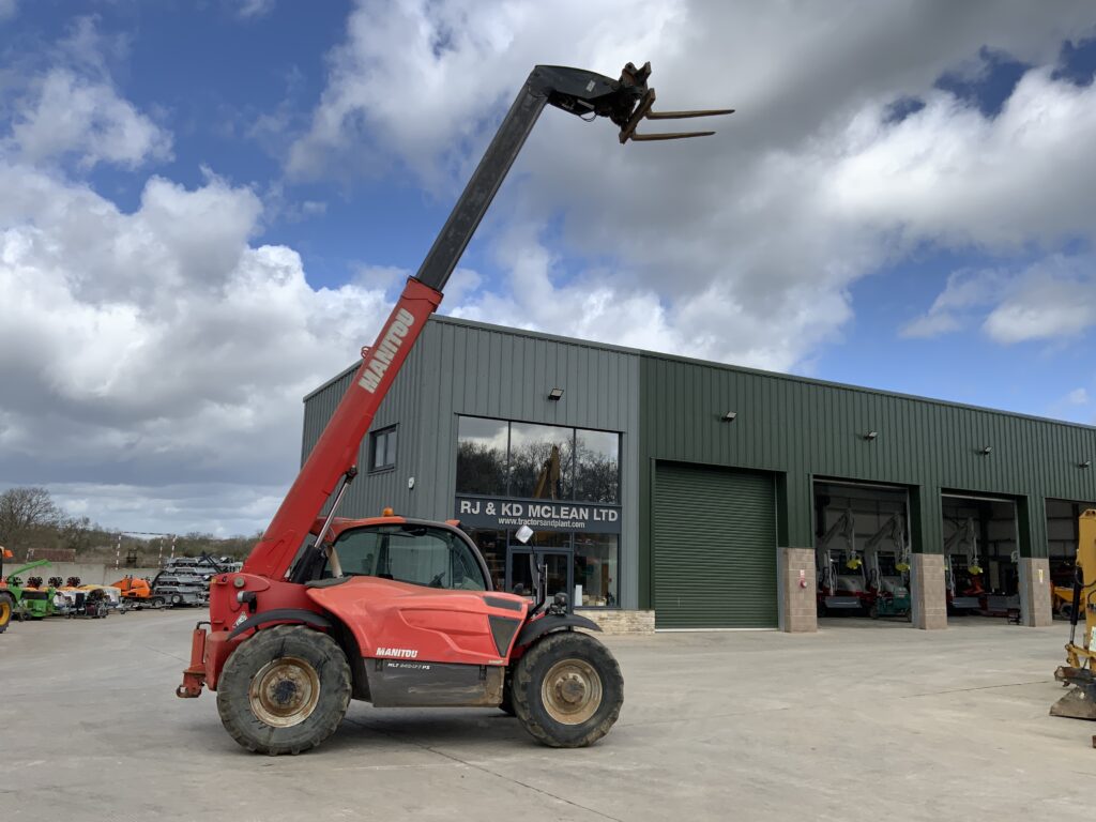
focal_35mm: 29
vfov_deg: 48.2
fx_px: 918
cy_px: 411
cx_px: 548
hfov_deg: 61.7
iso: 16
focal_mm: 3
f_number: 1.8
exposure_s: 1/1076
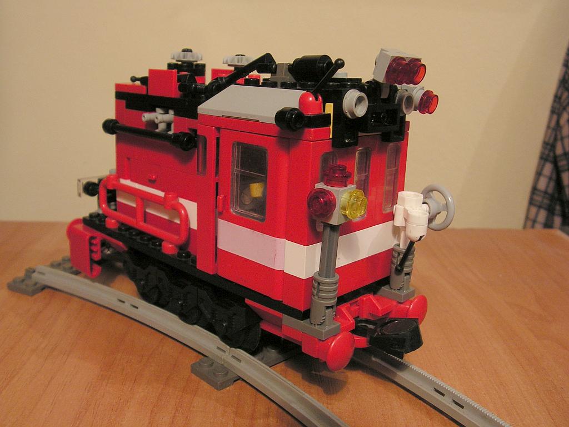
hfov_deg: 51.4
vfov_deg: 39.7
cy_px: 214
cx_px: 284
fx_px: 592
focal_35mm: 36
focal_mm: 6
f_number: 3.2
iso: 100
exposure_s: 1/4
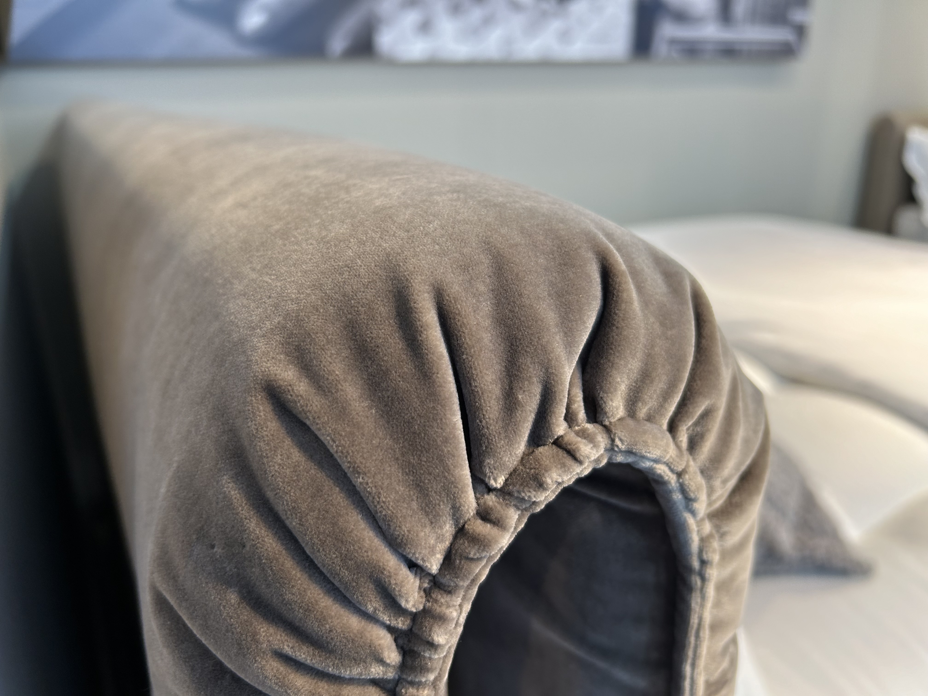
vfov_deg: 53.1
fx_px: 697
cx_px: 464
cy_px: 348
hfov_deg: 67.3
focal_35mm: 26
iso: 64
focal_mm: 5.7
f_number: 1.5
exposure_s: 1/50
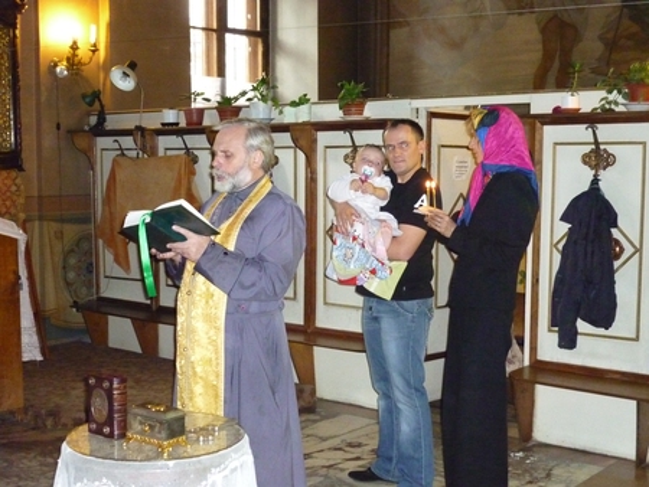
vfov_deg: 28.1
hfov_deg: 36.8
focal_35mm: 52
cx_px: 324
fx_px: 975
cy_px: 244
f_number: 3.3
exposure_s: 1/40
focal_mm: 8.6
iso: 1000
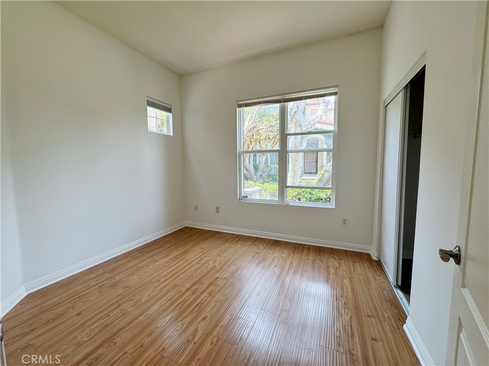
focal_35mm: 14
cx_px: 244
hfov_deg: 102.1
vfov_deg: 85.7
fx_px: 198
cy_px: 183
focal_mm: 2.22
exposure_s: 1/120
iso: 50
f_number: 2.2
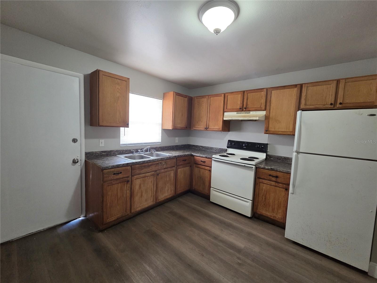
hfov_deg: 106.2
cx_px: 188
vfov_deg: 89.9
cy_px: 142
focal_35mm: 13
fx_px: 142
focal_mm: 2.2
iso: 400
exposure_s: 1/60
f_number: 2.2
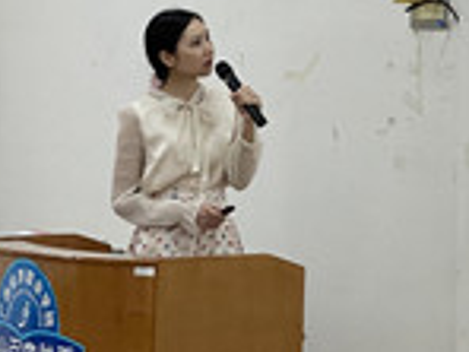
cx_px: 653
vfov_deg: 7.7
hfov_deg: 10.0
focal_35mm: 192
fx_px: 2601
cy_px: -65
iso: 125
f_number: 2.2
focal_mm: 7.5
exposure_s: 1/50
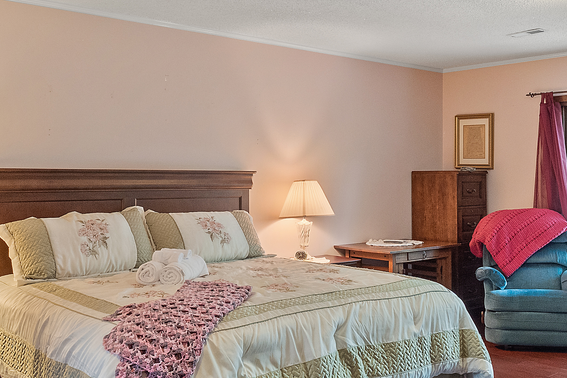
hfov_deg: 47.2
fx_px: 646
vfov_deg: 32.6
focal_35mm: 41
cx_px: 333
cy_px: 175
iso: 400
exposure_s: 1/10
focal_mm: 8
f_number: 5.6
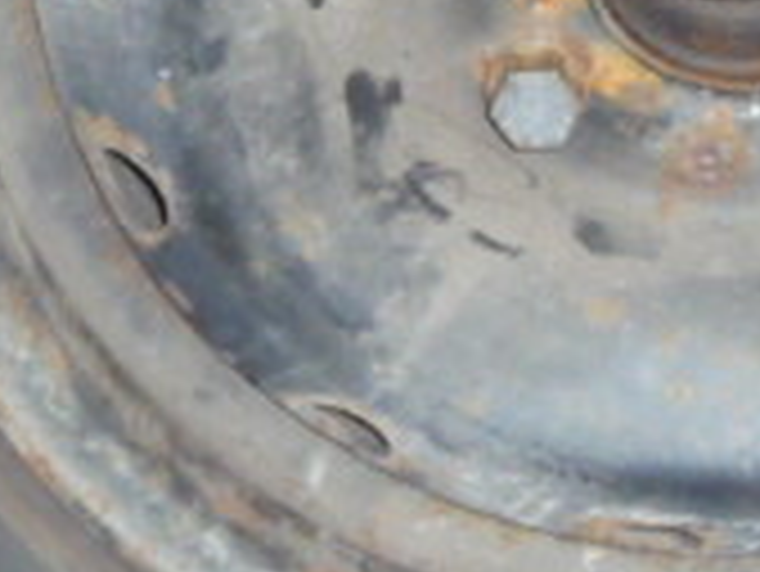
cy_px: -171
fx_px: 4152
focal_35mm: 189
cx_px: 733
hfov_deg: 10.4
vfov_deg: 7.8
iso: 160
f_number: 3.4
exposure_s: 1/30
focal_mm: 5
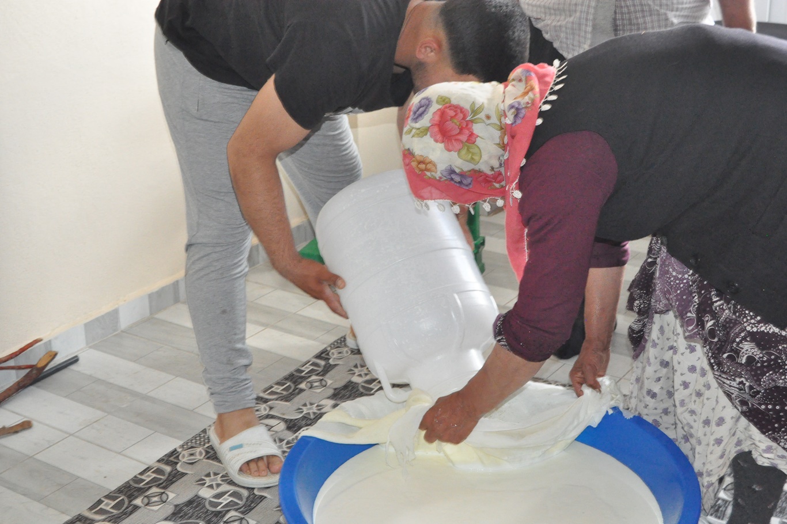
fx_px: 1246
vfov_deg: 23.8
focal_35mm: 57
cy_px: 262
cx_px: 394
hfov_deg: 35.1
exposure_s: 1/60
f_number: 5.6
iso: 3200
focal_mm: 38
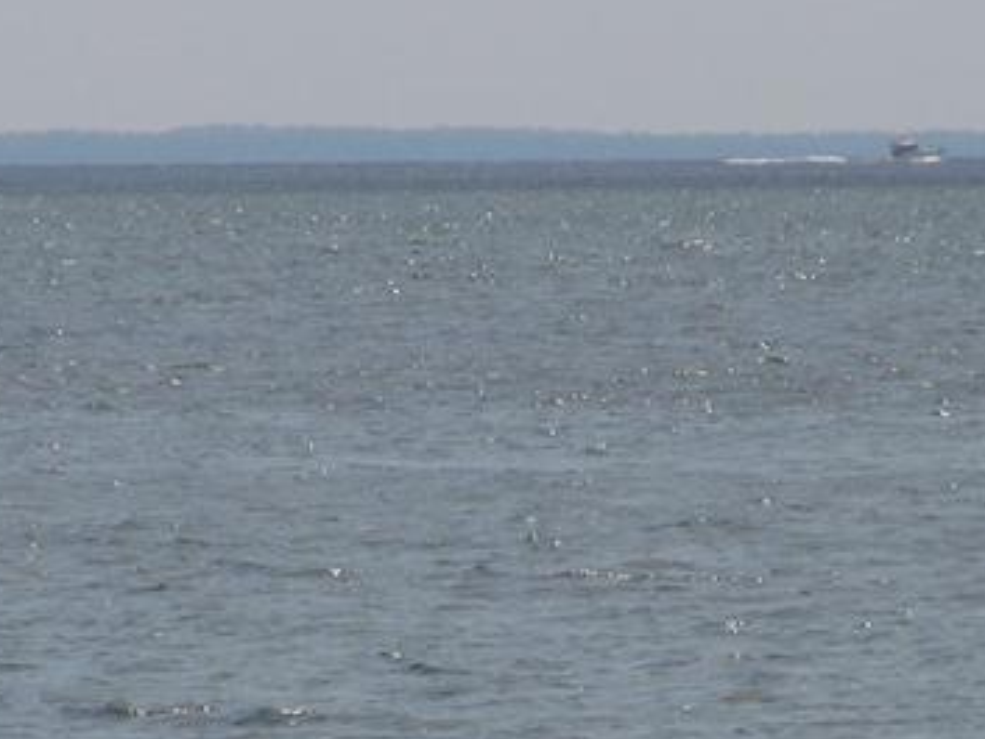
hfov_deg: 1.6
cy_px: 747
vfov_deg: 1.2
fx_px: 35666
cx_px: 494
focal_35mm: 1253
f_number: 7.1
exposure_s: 1/500
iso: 64
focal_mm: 72
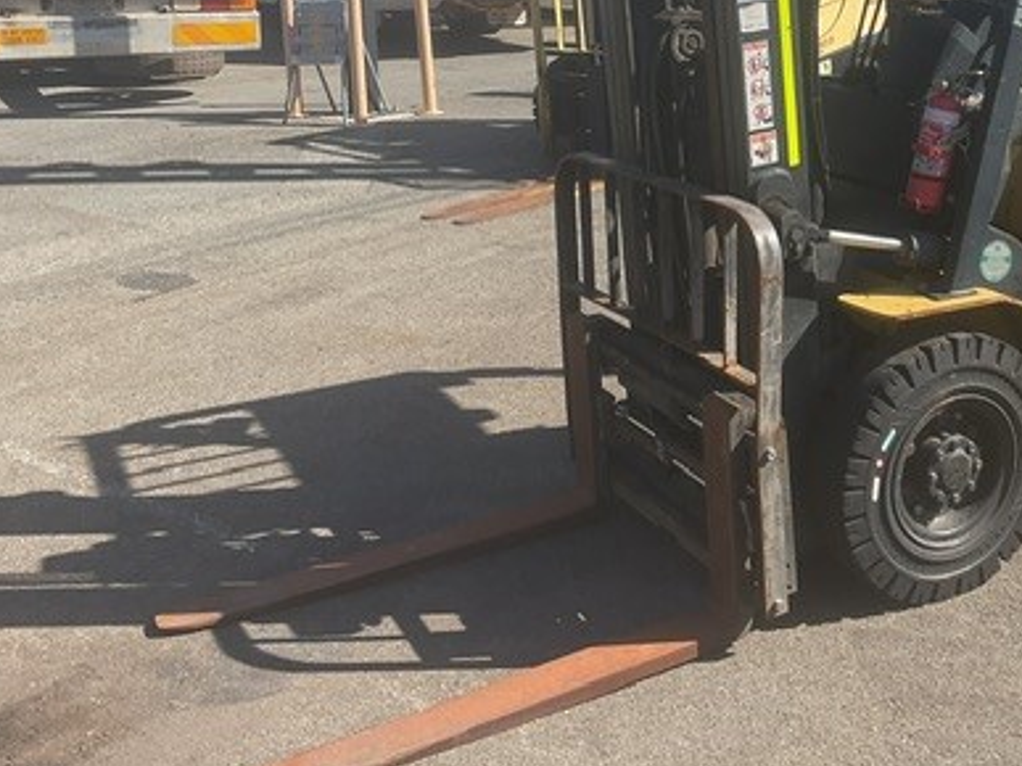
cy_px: 148
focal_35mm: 48
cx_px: 784
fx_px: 1417
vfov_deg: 29.5
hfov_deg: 38.5
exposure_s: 1/1534
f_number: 1.8
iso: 16
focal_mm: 3
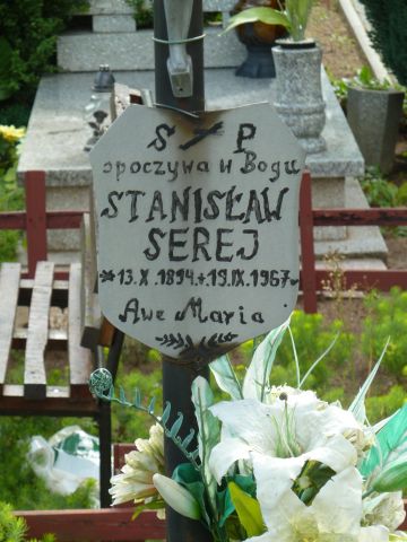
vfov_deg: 11.7
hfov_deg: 8.8
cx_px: 204
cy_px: 271
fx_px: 2649
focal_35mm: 169
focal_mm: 27.8
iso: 80
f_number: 4.5
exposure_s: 1/100
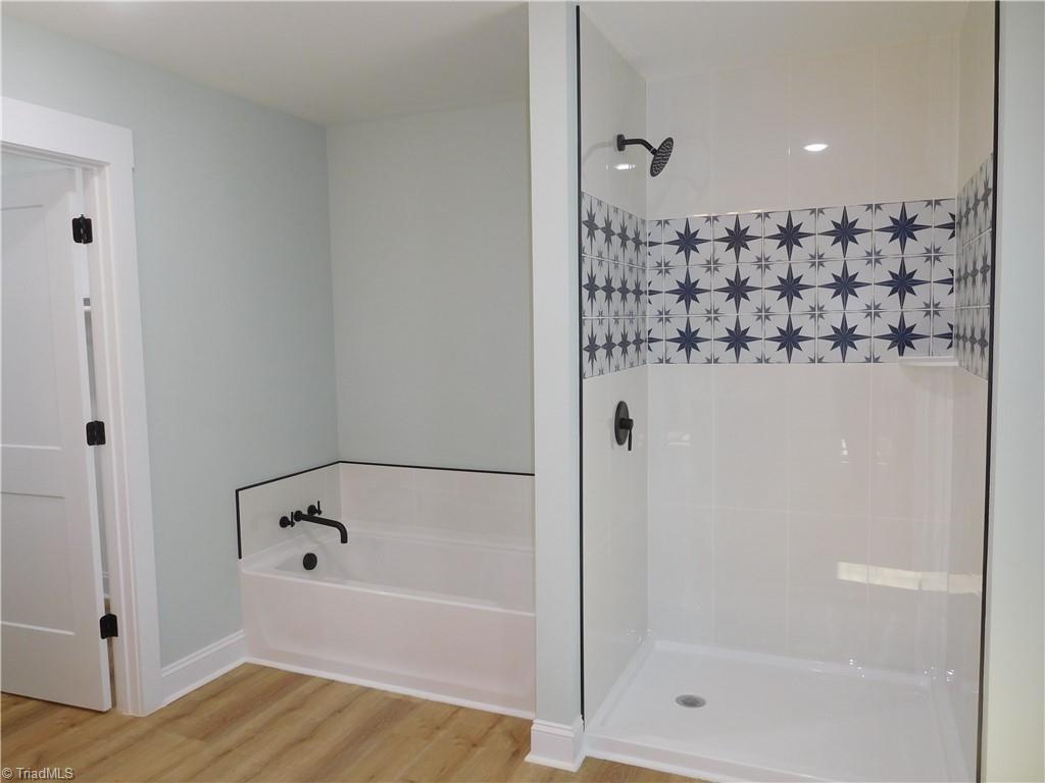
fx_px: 755
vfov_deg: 54.9
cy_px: 392
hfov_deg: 69.4
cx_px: 522
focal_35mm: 25
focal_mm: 4.5
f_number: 3.4
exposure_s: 1/40
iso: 125
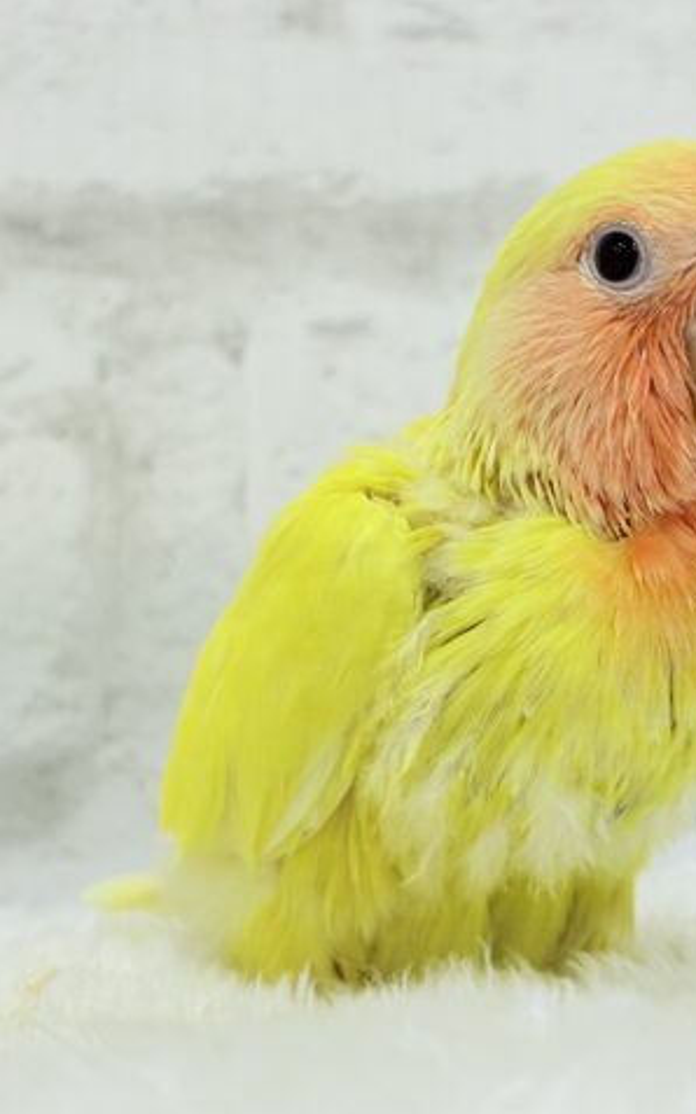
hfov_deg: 17.6
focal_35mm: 74
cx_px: 430
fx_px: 2247
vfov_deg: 27.9
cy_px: 558
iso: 64
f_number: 1.6
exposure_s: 1/100
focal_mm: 5.96
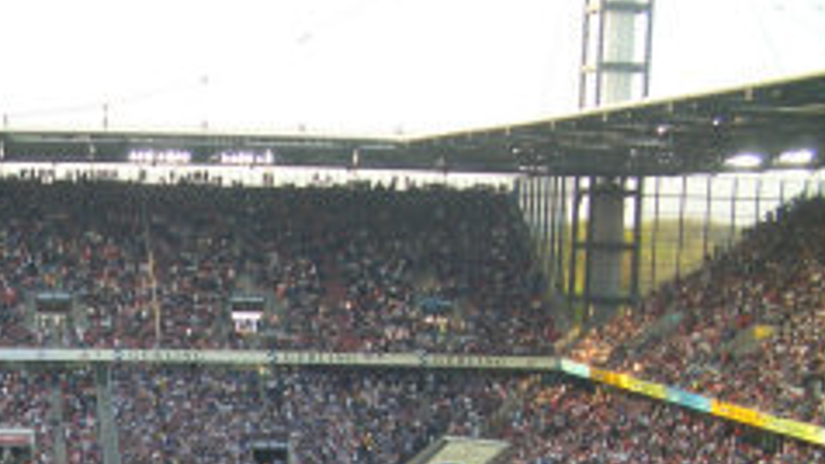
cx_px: 21
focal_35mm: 80
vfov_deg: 14.4
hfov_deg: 25.4
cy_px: 632
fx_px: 1750
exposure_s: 1/100
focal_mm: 5.8
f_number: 2.6
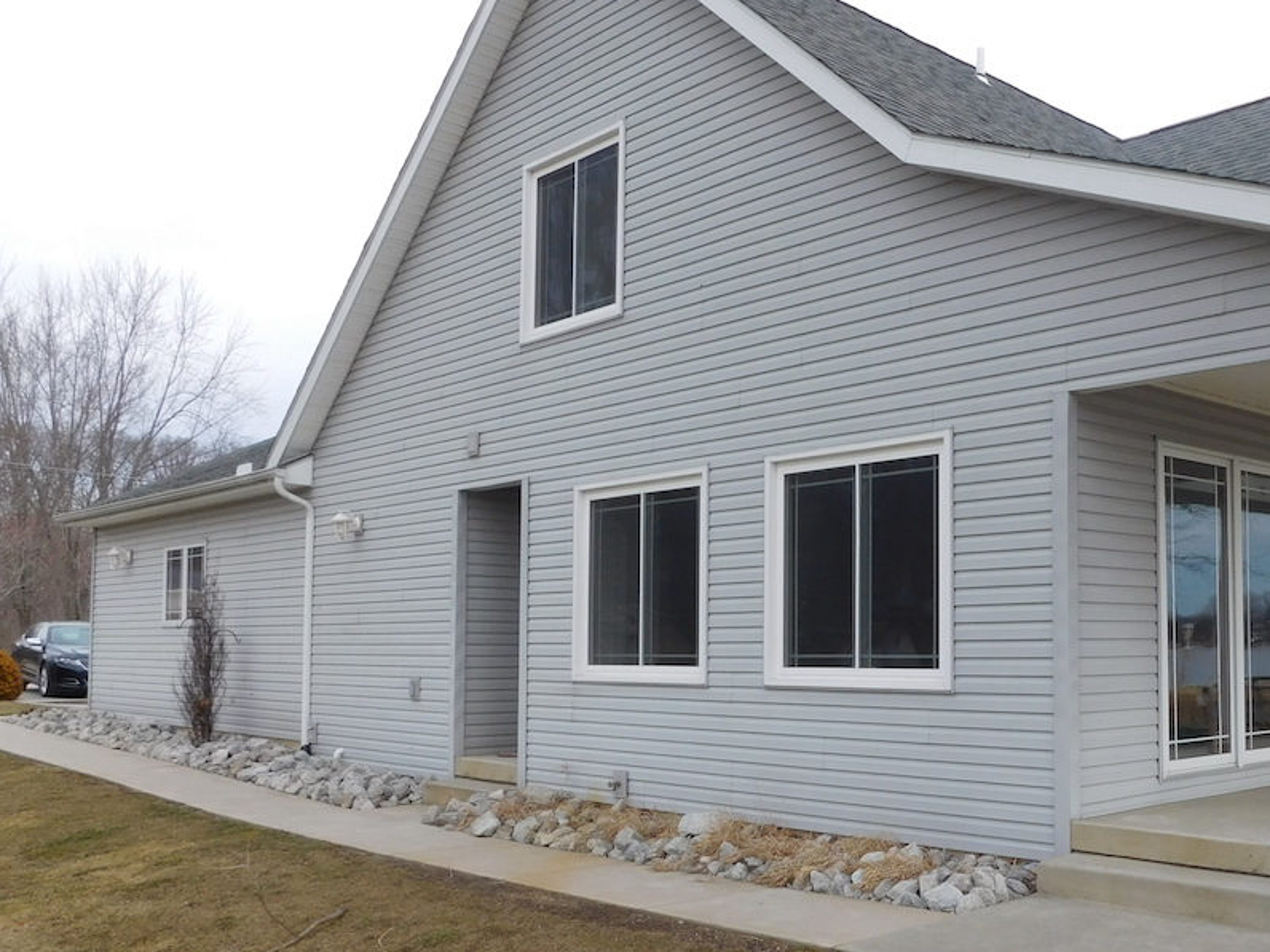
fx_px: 1357
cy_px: 584
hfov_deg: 48.6
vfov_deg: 38.5
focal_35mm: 37
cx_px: 917
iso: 125
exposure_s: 1/800
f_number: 3
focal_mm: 4
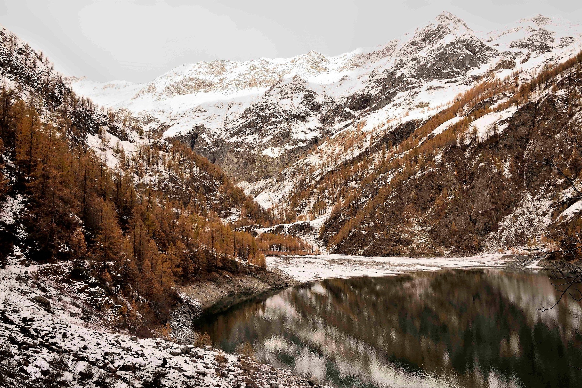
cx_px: 291
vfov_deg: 41.7
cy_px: 194
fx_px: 509
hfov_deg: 59.5
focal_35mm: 32
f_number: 8
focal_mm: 21
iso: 400
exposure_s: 1/200
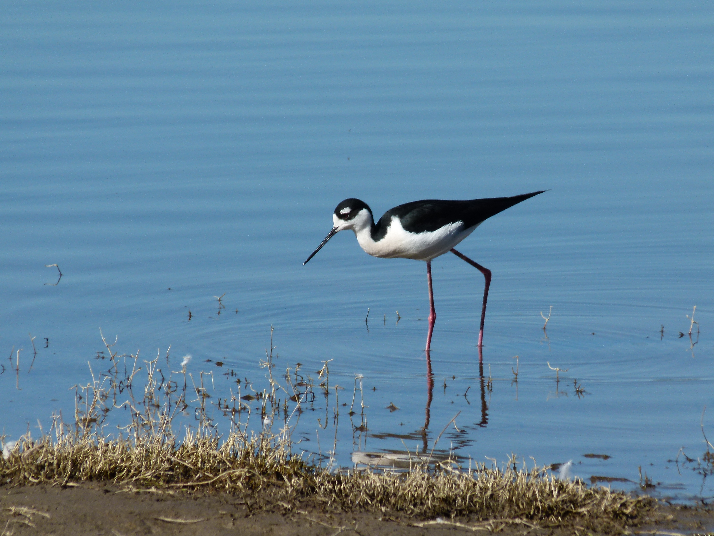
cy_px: 268
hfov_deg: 2.9
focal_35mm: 690
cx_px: 357
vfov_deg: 2.2
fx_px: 14232
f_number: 5.2
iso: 100
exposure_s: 1/640
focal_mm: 108
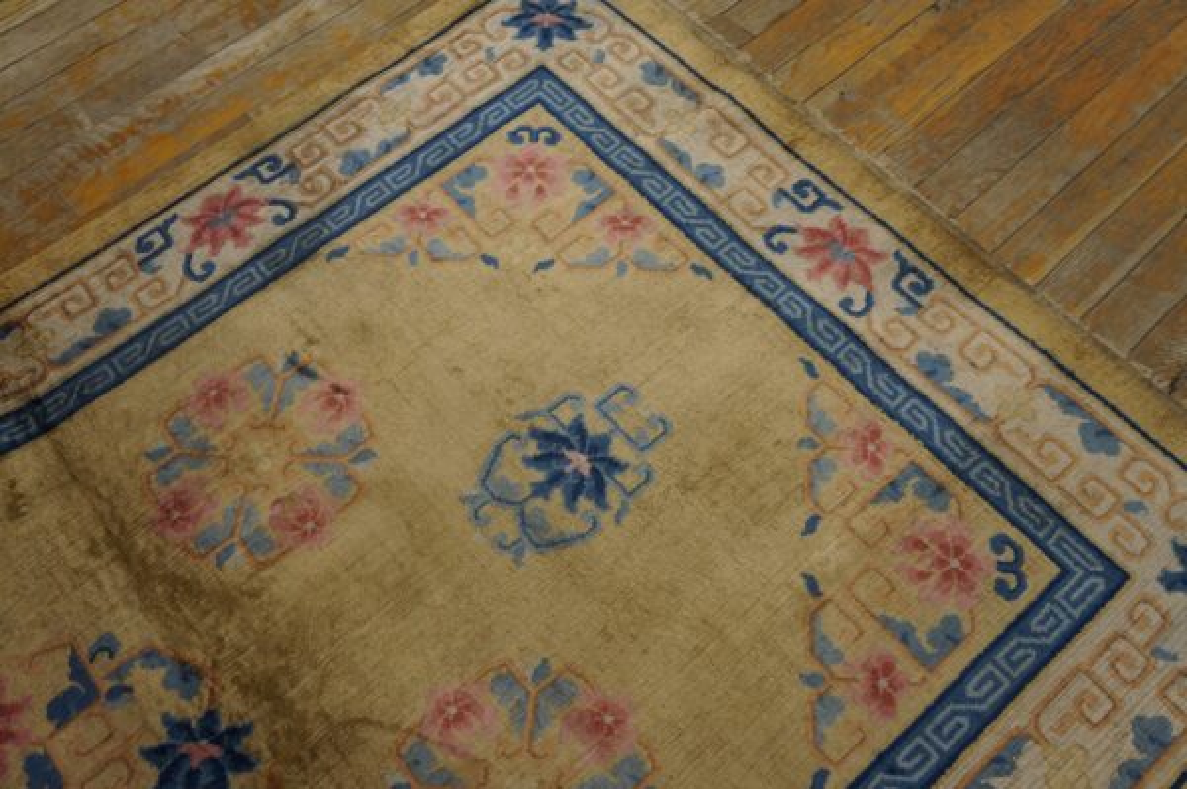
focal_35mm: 30
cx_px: 594
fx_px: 988
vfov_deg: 43.5
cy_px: 394
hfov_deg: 62.0
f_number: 4
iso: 400
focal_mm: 20
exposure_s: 1/60
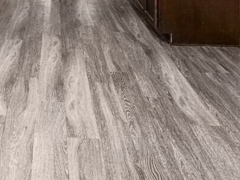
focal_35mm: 56
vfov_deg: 21.9
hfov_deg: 31.4
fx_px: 388
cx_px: -7
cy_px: -86
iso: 200
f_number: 6.3
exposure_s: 1/4
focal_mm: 7
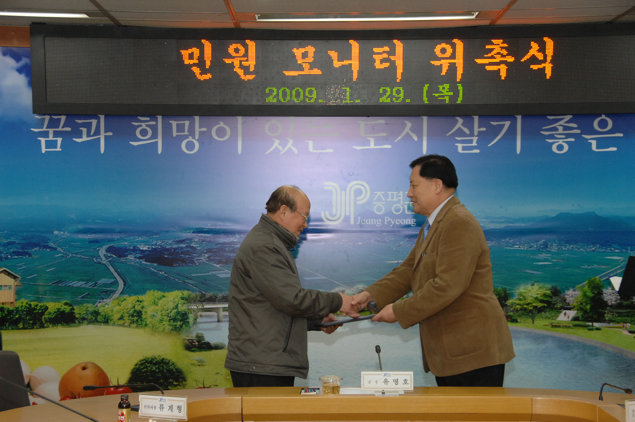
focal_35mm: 82
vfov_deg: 16.5
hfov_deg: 24.6
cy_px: 211
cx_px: 318
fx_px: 1453
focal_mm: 55
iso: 640
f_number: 6.3
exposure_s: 1/60
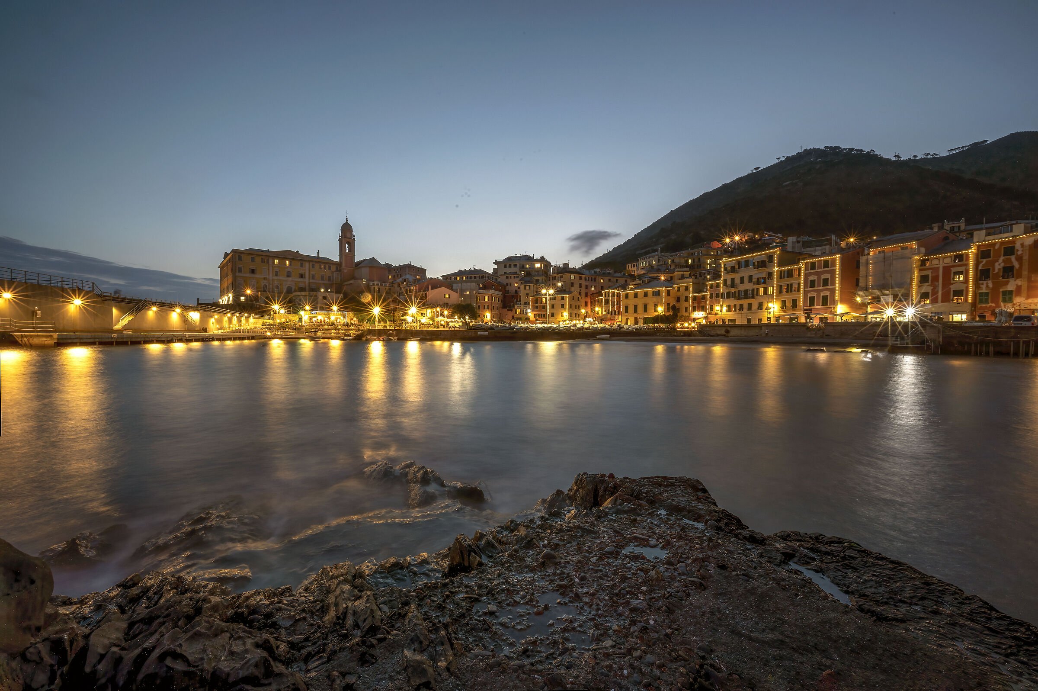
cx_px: 519
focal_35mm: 14
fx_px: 403
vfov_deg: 81.1
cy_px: 346
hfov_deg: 104.3
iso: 100
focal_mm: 14
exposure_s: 20
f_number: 22
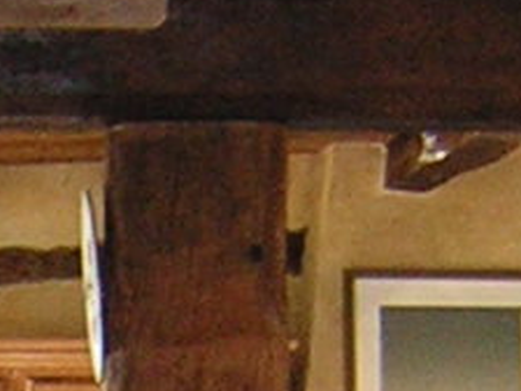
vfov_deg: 5.5
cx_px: -133
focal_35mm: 257
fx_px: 3868
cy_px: 1085
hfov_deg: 7.6
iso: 115
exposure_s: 1/26.9
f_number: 2.6
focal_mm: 4.7
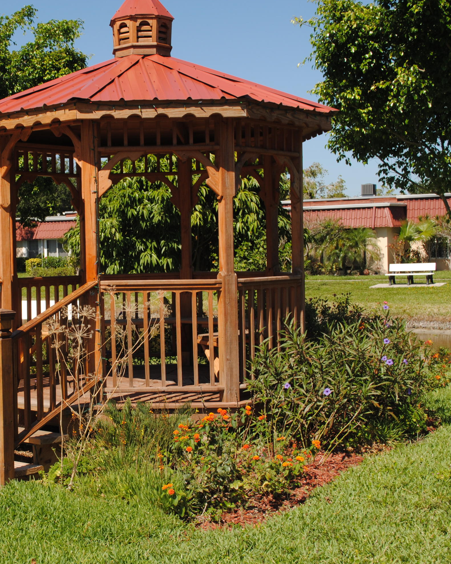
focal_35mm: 60
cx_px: 81
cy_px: 281
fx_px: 1001
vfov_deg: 31.4
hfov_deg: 24.9
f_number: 8
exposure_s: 1/250
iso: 100
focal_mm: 28
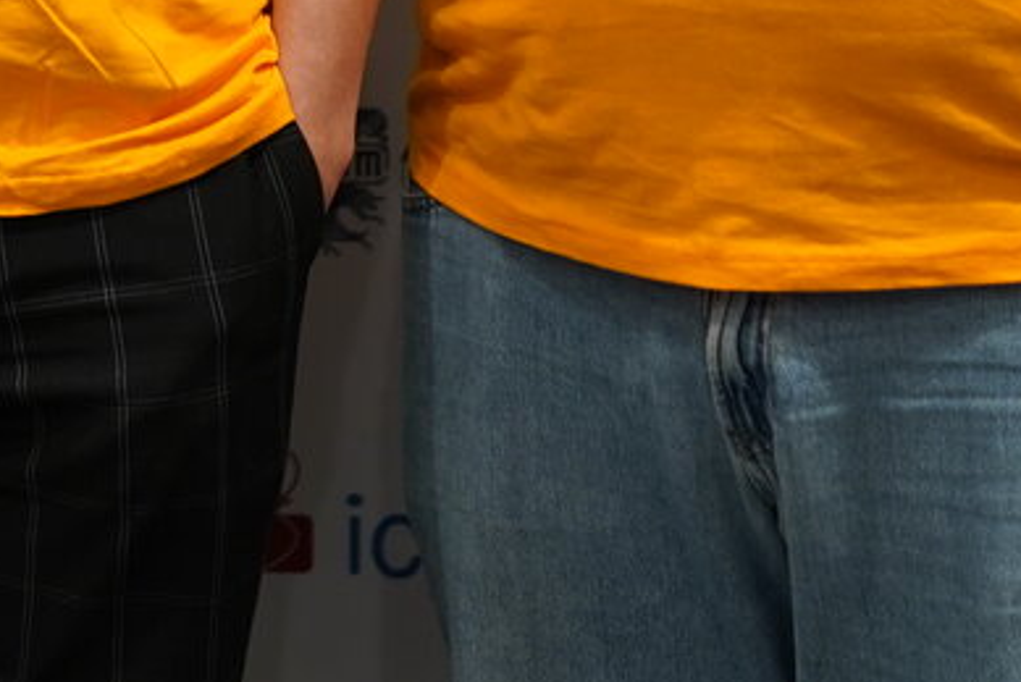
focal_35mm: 208
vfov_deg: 6.5
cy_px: -527
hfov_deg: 9.7
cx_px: -373
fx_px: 5903
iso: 640
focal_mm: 50
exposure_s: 1/125
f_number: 2
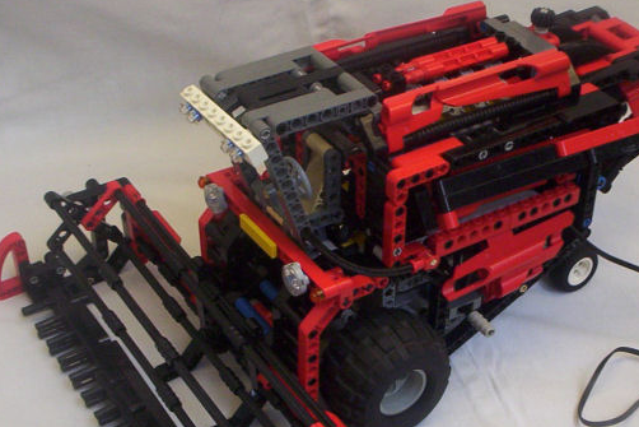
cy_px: 322
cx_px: 423
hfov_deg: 31.6
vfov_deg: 21.4
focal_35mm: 63
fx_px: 1119
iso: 100
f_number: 4.5
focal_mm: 4.99
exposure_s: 1/117
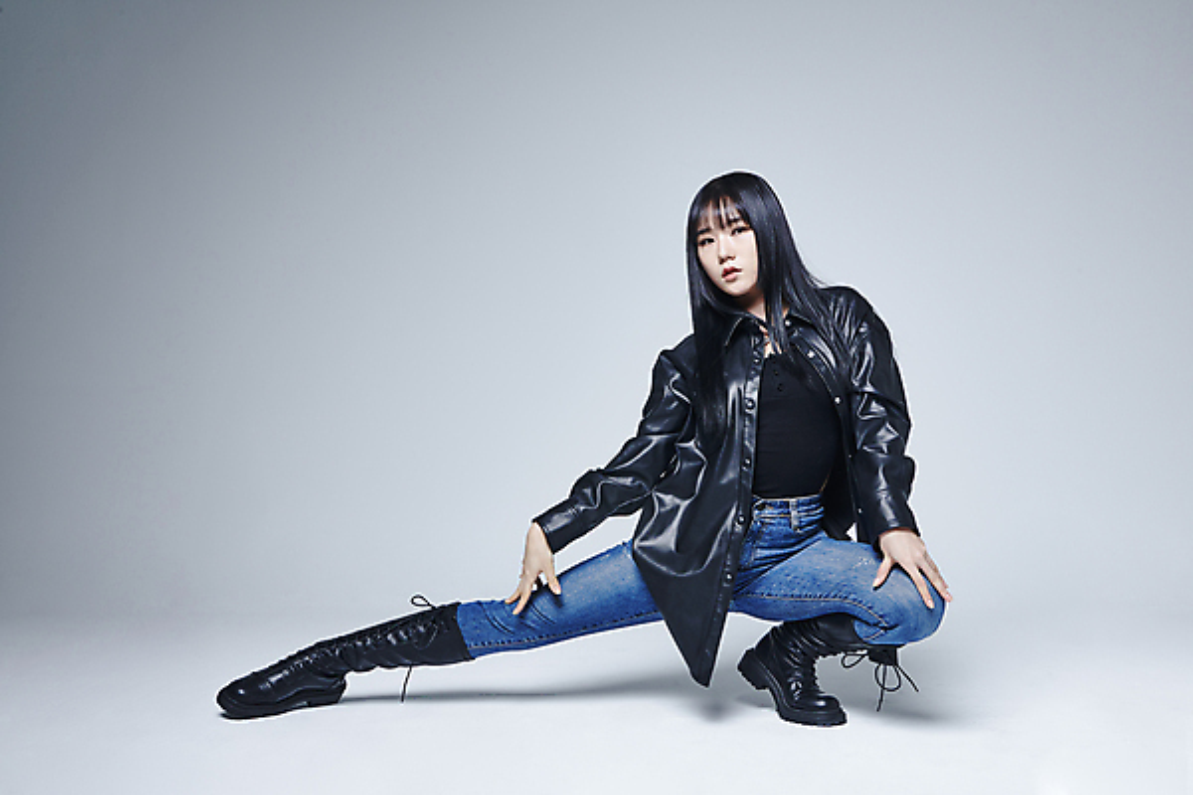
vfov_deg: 35.1
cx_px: 596
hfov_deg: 50.7
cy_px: 398
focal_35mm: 38
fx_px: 1259
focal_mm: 38
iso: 125
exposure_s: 1/200
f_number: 14
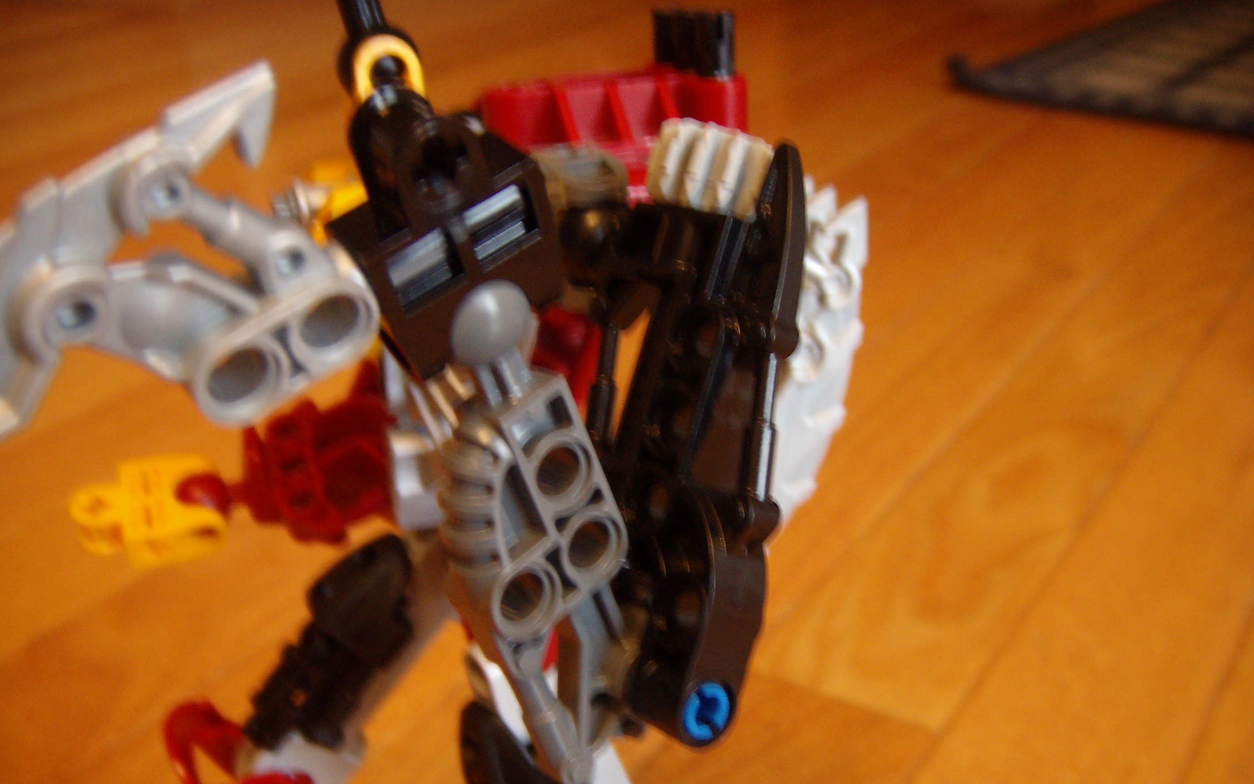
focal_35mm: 41
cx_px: 628
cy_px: 460
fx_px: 1401
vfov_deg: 31.2
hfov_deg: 48.2
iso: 100
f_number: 3.5
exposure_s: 1/6.08
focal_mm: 6.4
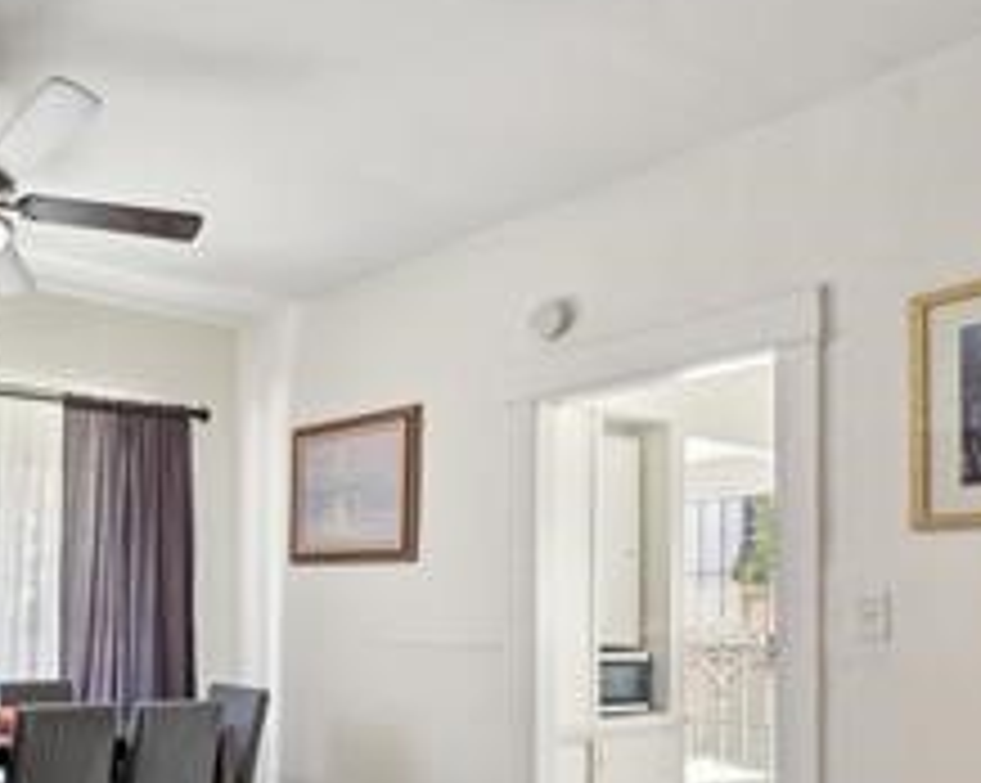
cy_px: 608
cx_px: 112
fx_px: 899
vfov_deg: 45.1
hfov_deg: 51.1
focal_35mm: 31
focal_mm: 16
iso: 400
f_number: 6.3
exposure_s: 1/30
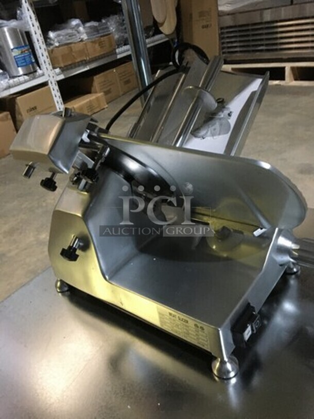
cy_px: 210
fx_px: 351
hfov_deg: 48.2
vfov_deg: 61.7
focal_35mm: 29
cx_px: 157
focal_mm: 4.15
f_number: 2.2
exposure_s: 1/15
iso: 250
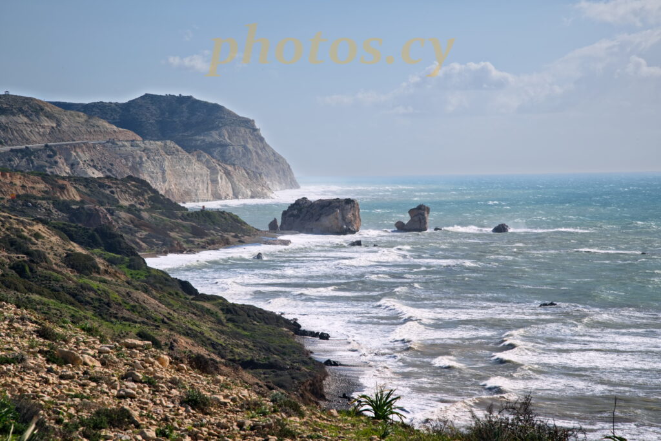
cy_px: 220
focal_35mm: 120
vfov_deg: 11.4
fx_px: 2203
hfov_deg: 17.1
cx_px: 330
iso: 32
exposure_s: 1/30
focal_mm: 120
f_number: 22
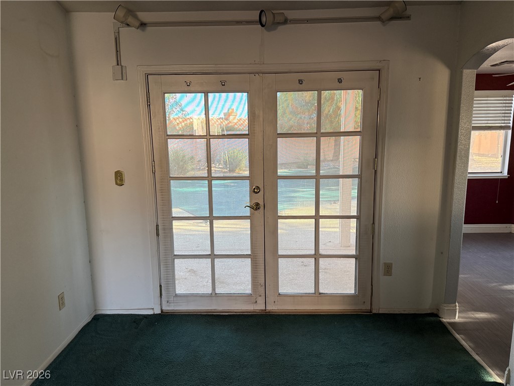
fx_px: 356
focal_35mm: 24
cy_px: 193
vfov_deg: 56.8
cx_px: 257
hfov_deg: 71.6
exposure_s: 1/120
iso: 200
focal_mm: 6.76
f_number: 1.78
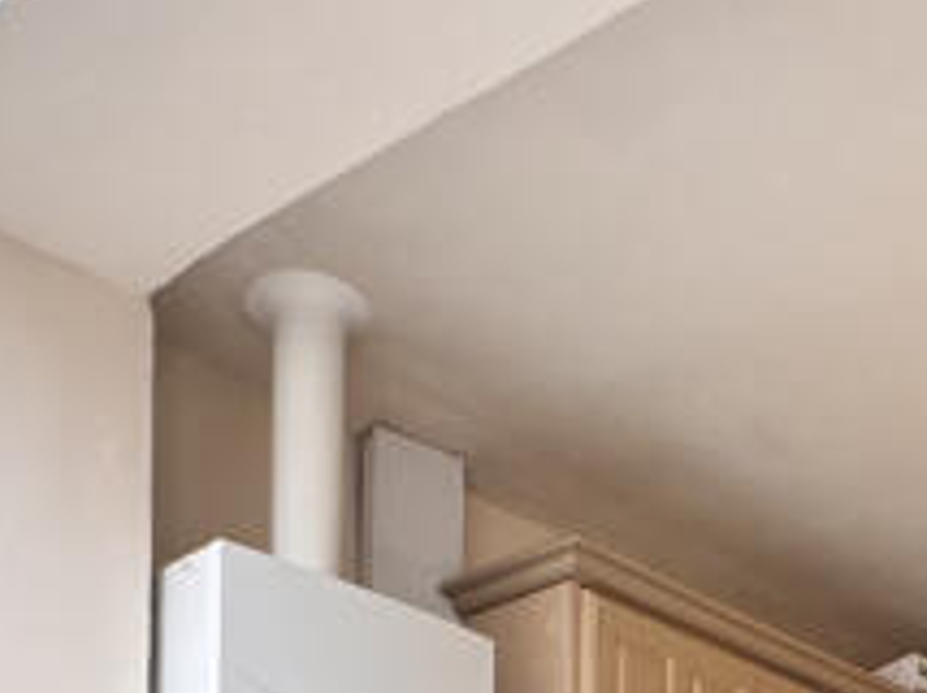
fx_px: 1792
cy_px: 1282
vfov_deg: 17.4
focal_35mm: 67
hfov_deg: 28.3
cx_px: 754
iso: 40
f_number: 2.2
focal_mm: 2.22
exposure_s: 1/99
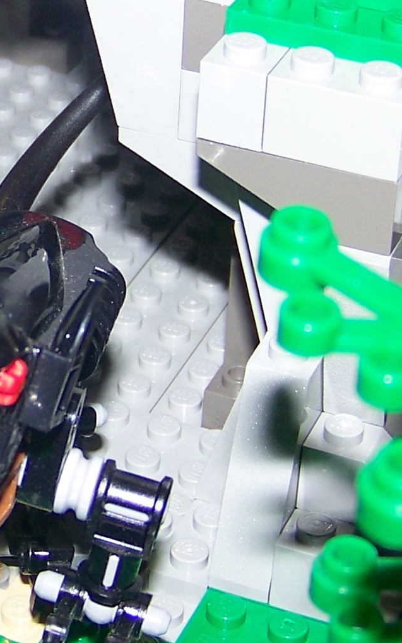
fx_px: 2016
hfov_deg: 11.1
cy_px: 168
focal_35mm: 115
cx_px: -114
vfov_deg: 18.0
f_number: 2.8
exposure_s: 1/30
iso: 64
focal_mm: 5.85
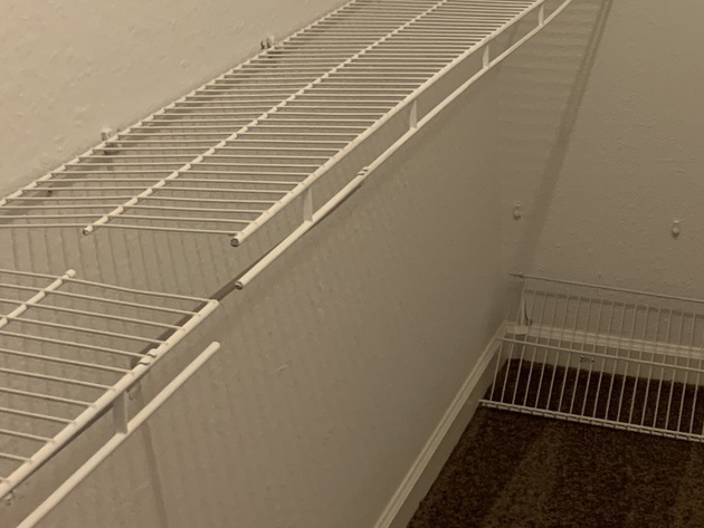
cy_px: -13
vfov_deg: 21.4
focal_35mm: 66
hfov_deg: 29.2
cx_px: 466
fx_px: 1343
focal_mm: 4.25
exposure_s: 1/60
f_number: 1.8
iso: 200
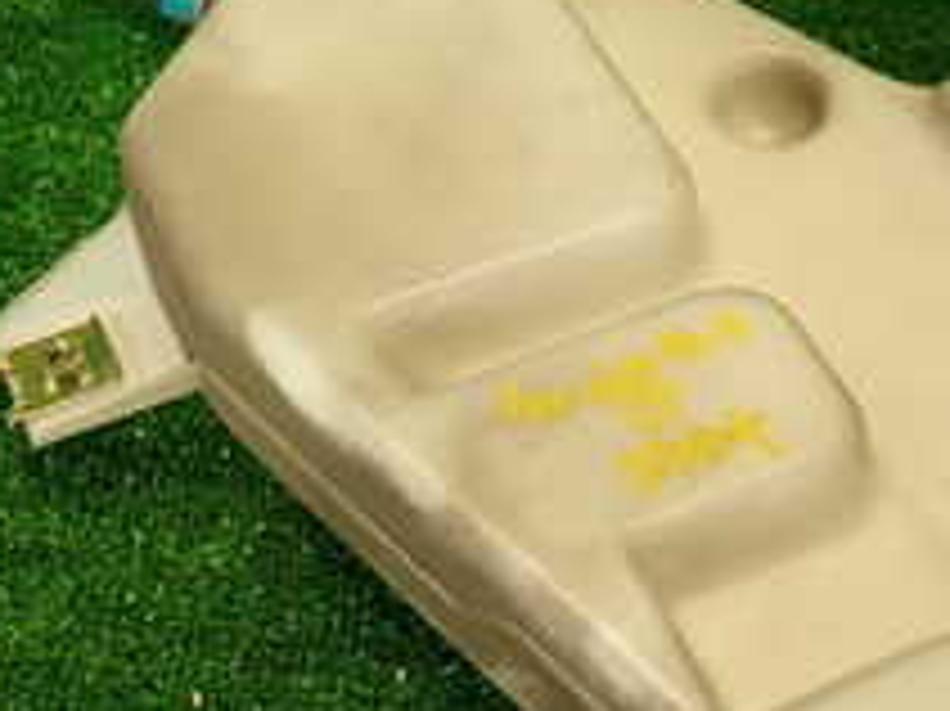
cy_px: 446
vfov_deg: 20.7
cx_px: 572
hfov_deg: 27.4
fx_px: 1947
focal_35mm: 71
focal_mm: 4.5
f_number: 2
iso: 200
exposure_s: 1/60
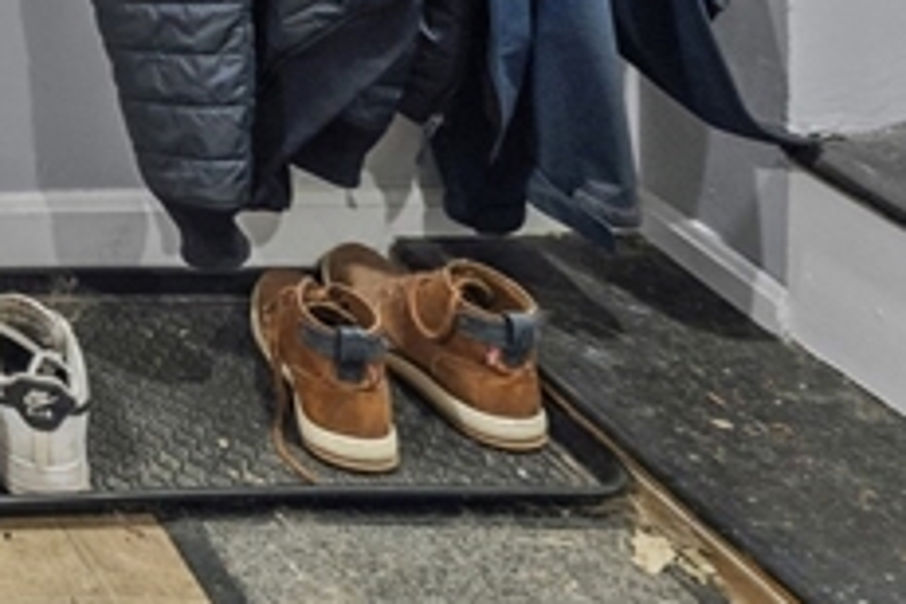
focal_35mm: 73
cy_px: -704
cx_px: -741
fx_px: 1843
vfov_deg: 14.5
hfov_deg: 19.9
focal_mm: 16.5
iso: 320
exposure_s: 1/1.25
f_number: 7.1
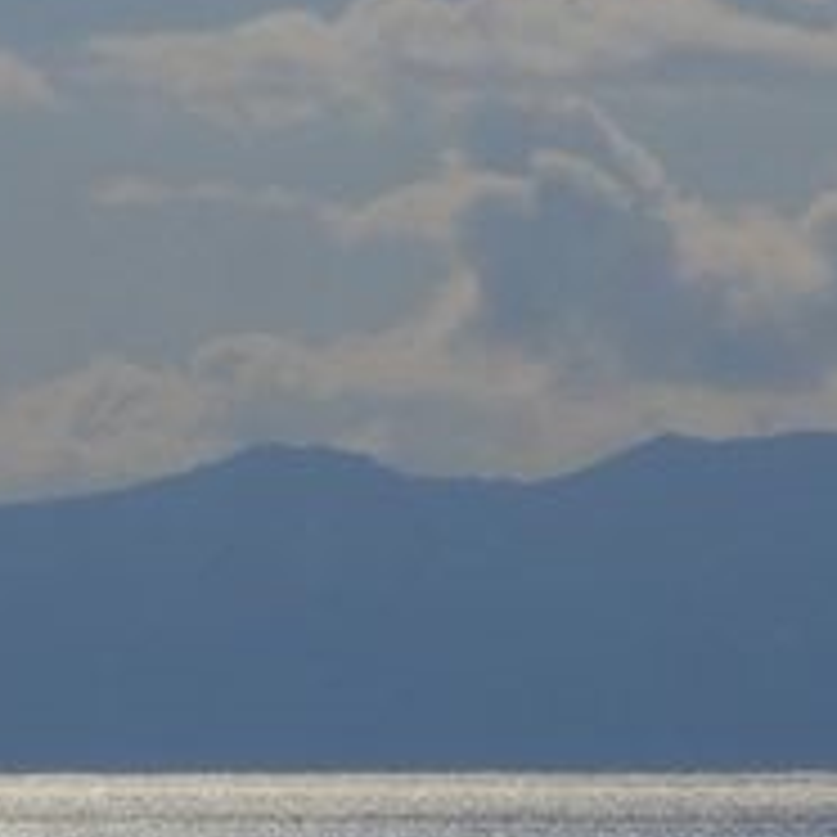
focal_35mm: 1138
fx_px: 31131
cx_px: 306
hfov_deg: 1.5
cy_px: 922
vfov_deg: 1.5
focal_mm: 52.5
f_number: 15.4
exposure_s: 1/400
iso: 100
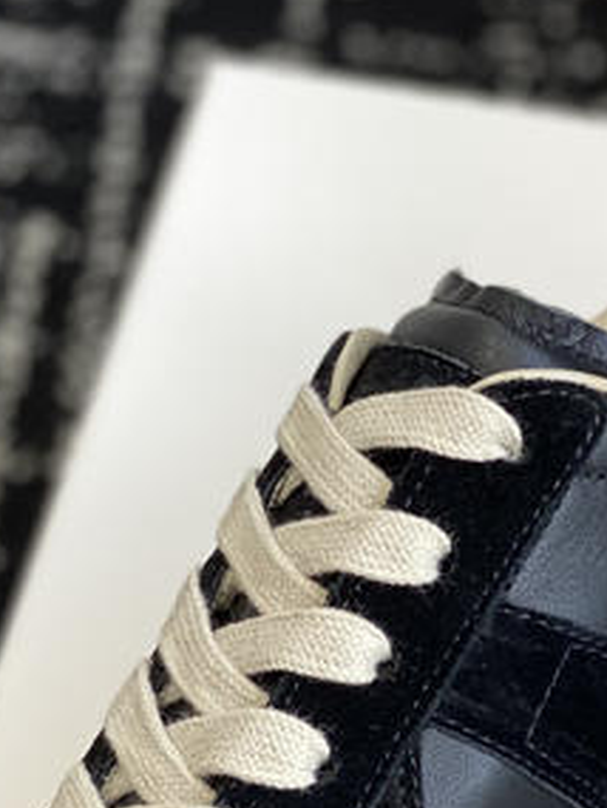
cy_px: 439
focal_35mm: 158
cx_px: 564
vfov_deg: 12.5
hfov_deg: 9.4
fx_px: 3691
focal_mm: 6
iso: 25
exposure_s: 1/122
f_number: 2
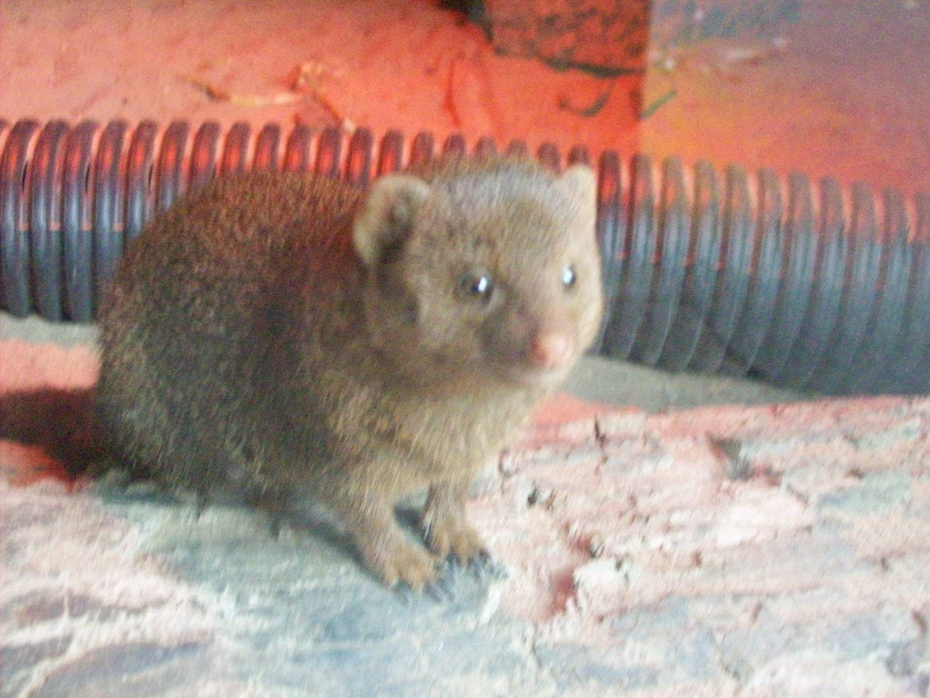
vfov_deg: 26.1
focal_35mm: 56
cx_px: 465
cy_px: 349
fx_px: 1505
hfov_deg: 34.3
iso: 800
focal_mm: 9.4
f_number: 3.4
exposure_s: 1/27.4
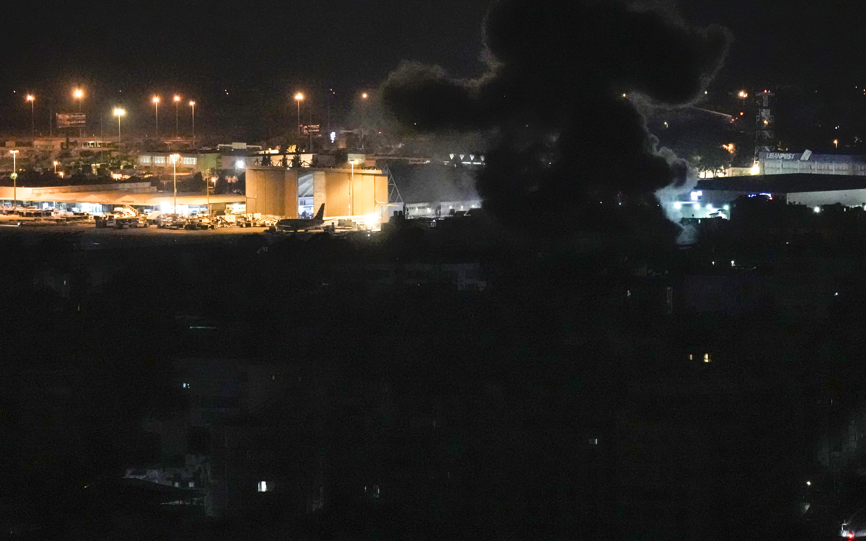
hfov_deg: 7.3
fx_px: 6774
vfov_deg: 4.6
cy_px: 153
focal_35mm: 287
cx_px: 603
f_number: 2.8
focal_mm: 200
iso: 12800
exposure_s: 1/80
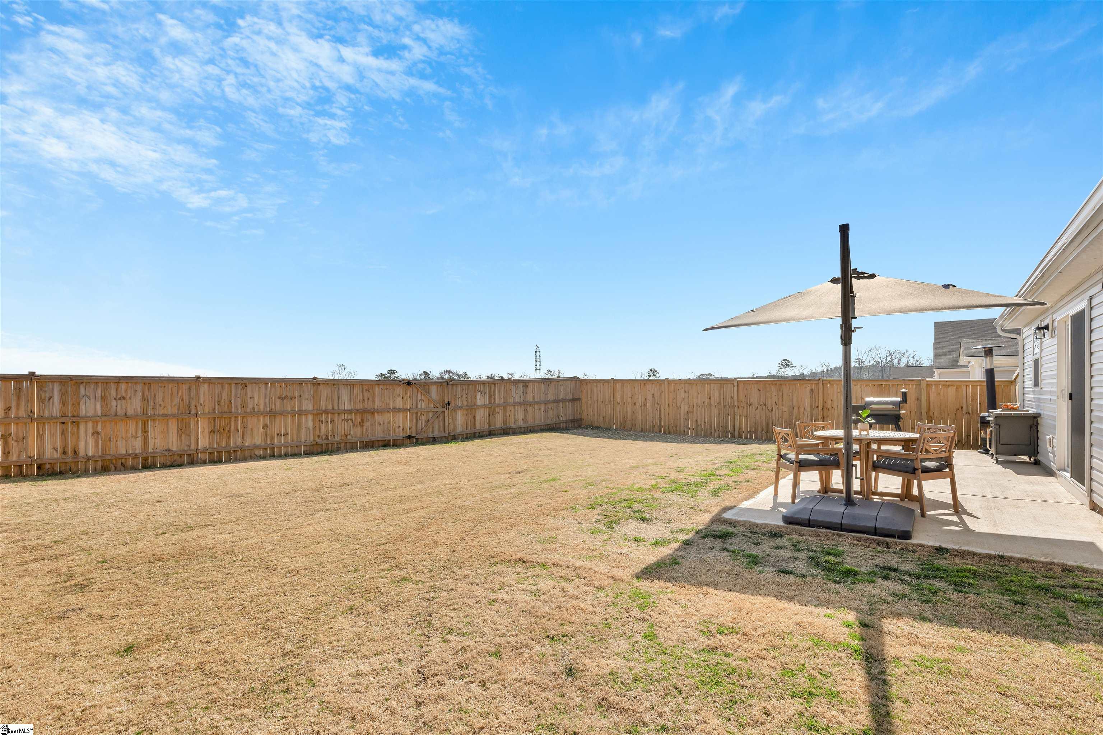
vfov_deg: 73.7
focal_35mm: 16
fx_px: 490
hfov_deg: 96.7
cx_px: 552
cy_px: 368
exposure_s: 1/250
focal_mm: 16
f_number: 11
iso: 160
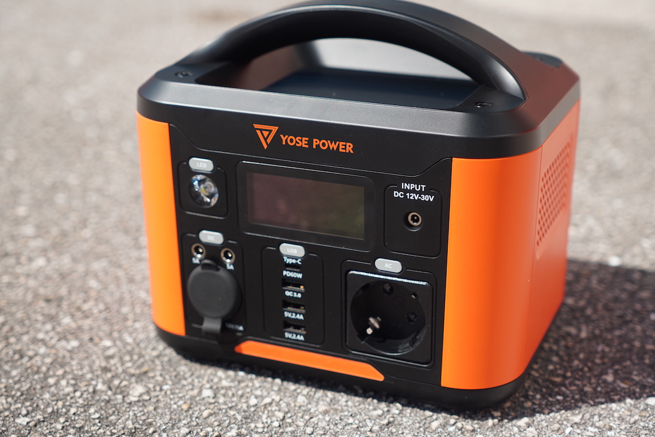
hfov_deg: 32.6
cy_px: 212
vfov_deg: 22.1
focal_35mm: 62
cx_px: 334
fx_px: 1119
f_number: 3.2
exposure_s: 1/60
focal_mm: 39
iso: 100
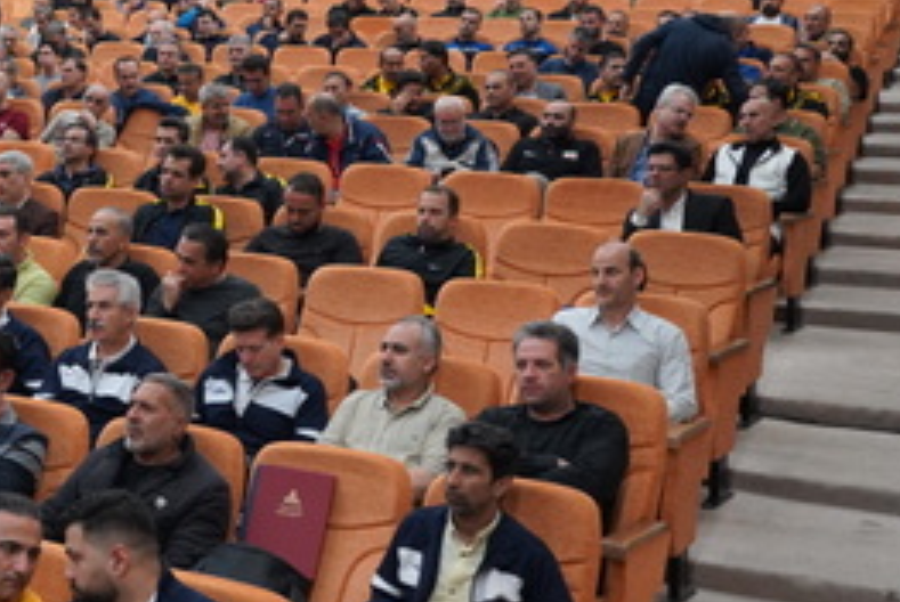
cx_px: -363
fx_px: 1977
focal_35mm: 79
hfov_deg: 22.2
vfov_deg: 17.2
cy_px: 109
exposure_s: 1/160
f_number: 4
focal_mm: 26
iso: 1250
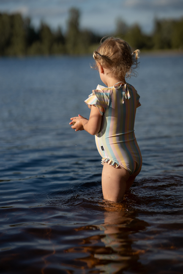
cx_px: 92
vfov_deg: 23.9
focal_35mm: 85
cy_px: 137
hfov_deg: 16.1
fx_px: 648
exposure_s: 1/6400
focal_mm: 85
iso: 100
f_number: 2.2
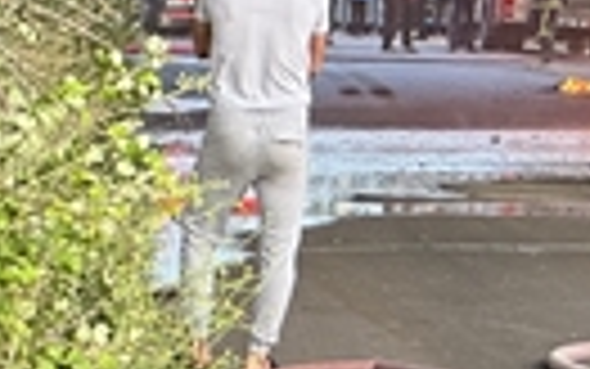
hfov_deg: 5.5
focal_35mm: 374
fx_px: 6016
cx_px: 1324
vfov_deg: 3.5
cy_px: -140
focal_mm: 9
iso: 40
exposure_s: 1/99
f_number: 2.8
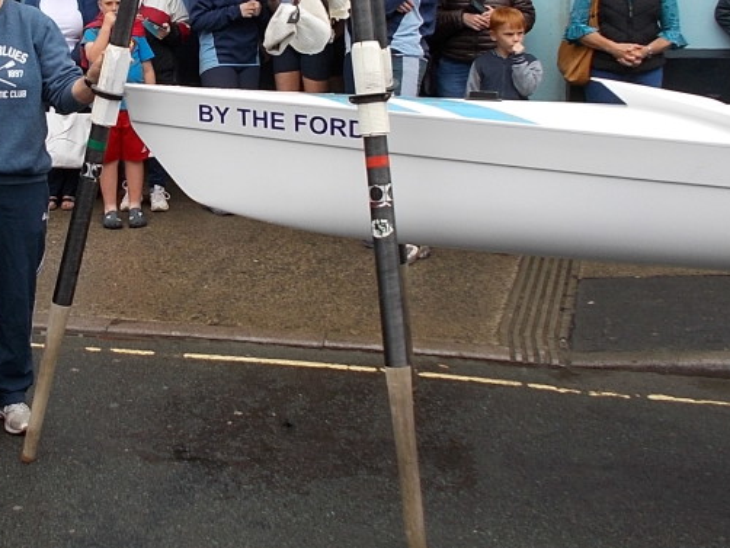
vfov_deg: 26.9
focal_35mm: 53
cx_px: 141
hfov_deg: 35.0
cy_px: 93
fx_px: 1118
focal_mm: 4.6
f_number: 3.2
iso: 80
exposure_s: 1/250
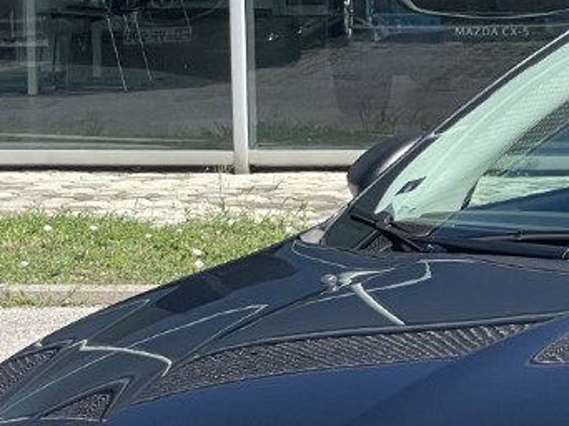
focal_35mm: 219
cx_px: 849
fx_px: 3597
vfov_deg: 6.8
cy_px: 383
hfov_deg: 8.8
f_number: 2
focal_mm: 6
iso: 25
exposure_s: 1/940
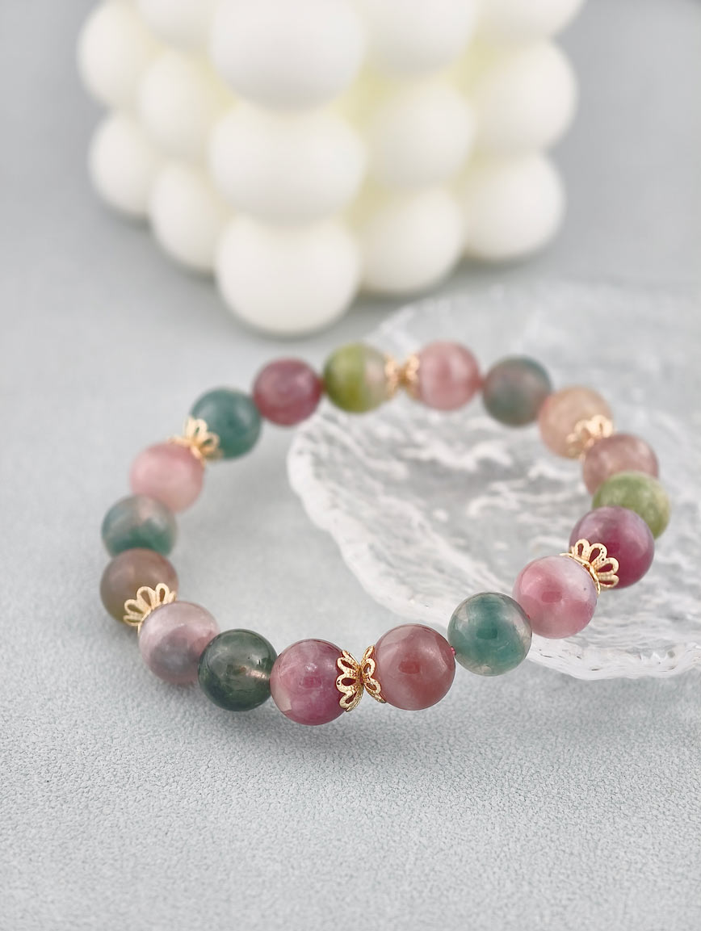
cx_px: 350
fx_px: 2290
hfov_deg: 17.4
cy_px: 466
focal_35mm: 85
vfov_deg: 23.0
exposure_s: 1/160
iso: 125
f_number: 2.67
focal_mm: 22.48
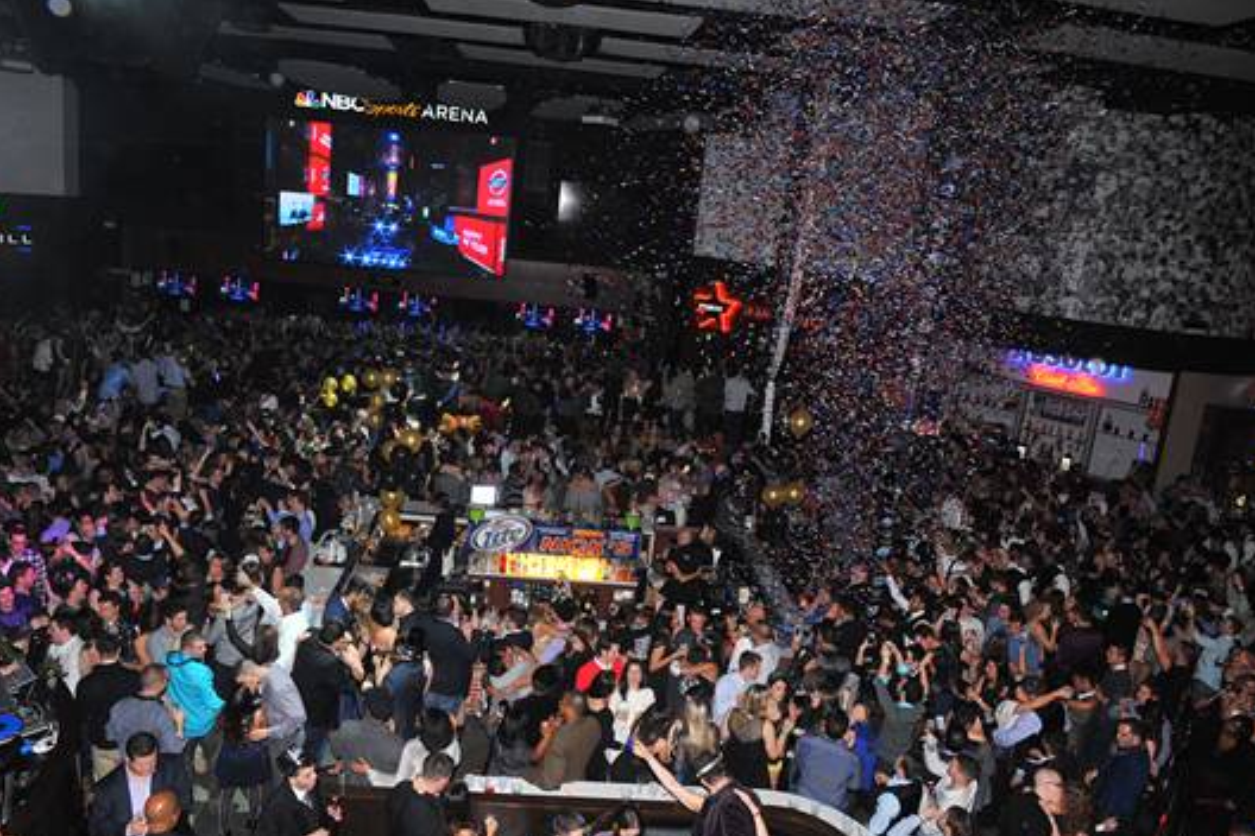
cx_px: 608
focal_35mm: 25
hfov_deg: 71.5
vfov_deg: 51.3
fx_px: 871
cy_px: 413
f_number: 10
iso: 1600
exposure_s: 1/100
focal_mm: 24
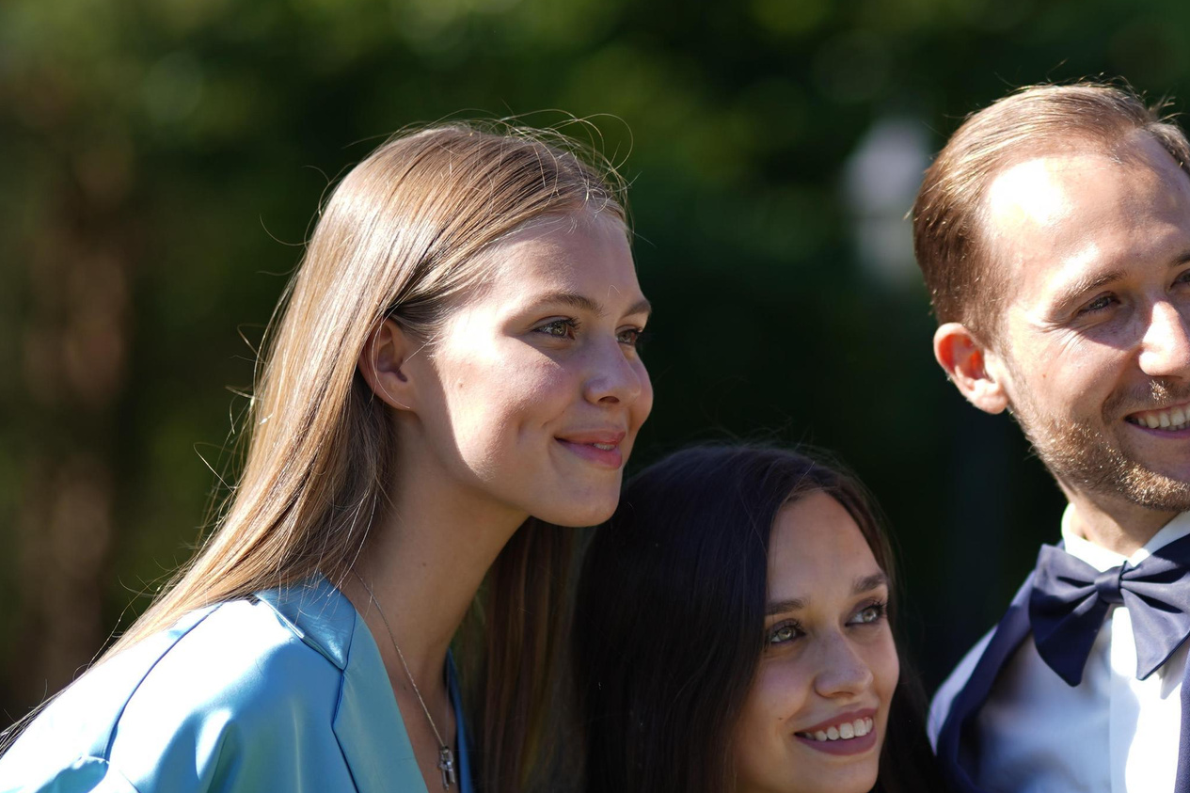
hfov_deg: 11.9
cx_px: 1051
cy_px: 476
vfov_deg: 8.0
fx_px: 5684
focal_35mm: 172
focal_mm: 85
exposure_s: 1/1250
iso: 50
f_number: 1.4
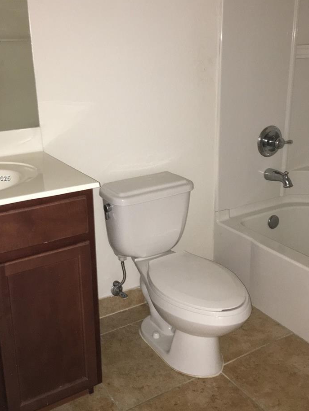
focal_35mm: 38
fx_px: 452
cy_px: 179
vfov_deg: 48.8
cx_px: 129
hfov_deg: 37.6
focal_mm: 4.15
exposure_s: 1/16
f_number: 2.2
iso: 100
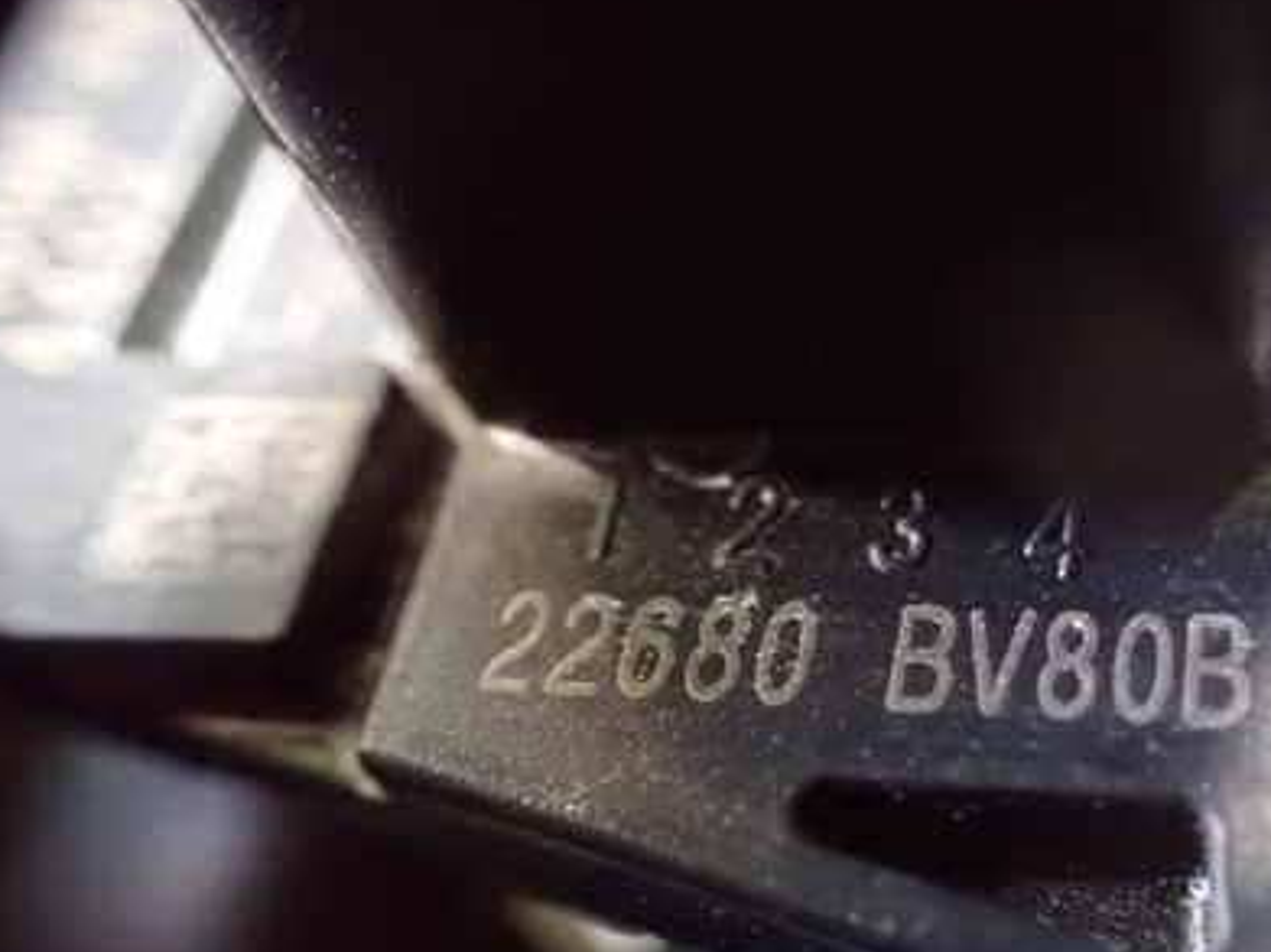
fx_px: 1688
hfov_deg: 40.2
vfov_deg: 31.4
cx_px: 946
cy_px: 578
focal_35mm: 46
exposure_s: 1/15
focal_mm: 5.4
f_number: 2.3
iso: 1600
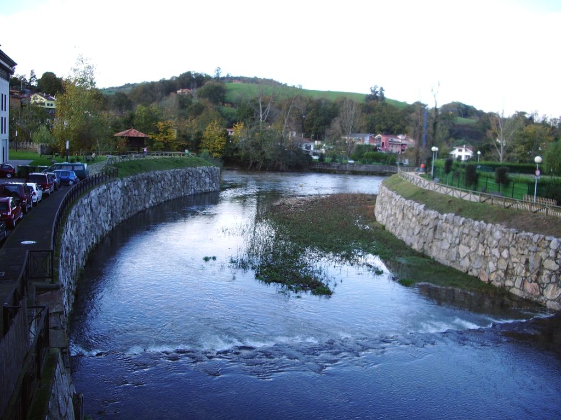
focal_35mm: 35
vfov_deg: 40.7
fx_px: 567
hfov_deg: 52.6
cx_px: 280
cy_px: 210
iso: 50
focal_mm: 5.8
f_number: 2.6
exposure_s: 1/160
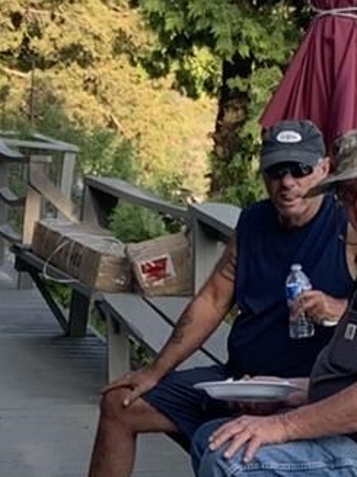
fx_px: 2243
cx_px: -98
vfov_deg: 12.1
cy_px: 419
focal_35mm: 163
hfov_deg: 9.0
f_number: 1.8
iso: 25
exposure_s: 1/320
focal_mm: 4.25
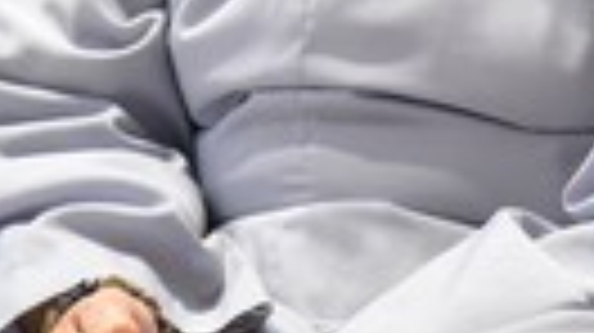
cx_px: 162
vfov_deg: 2.0
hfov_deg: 3.5
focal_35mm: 619
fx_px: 9742
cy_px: -446
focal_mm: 120
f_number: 5
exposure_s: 1/125
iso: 3200
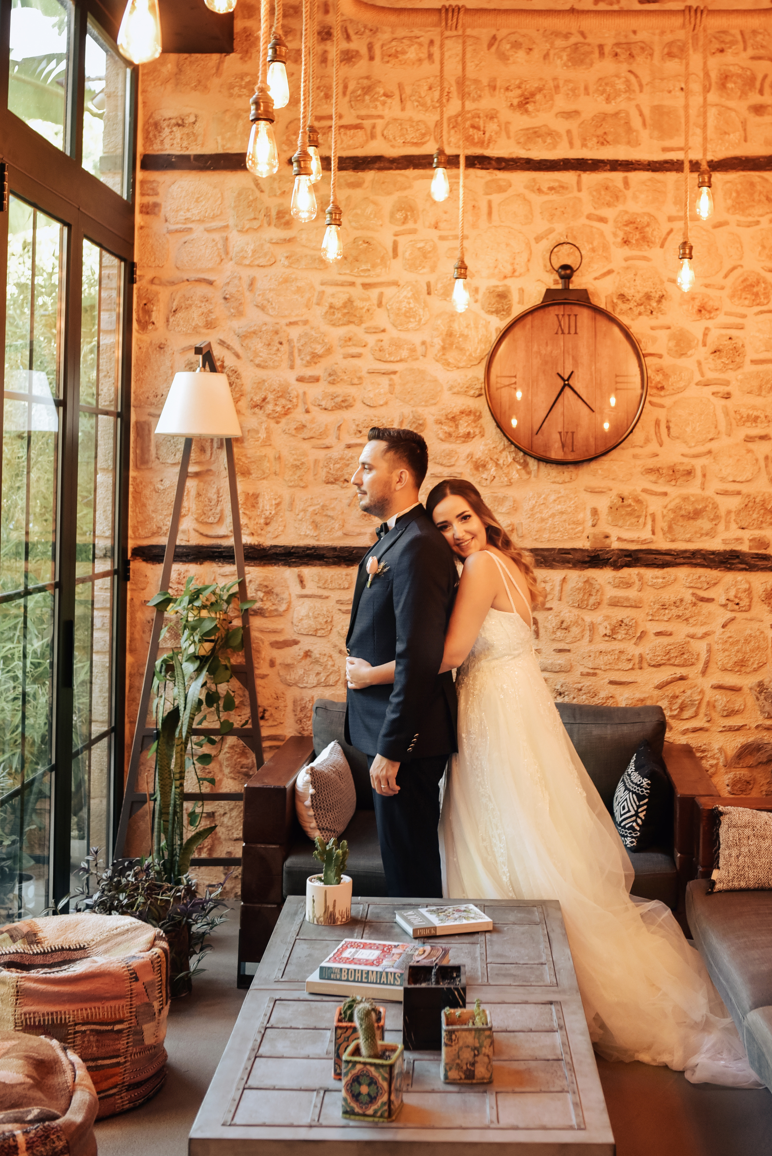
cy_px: 433
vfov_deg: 41.6
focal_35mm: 47
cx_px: 475
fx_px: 1510
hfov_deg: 28.6
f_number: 3.2
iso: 800
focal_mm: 35
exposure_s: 1/100
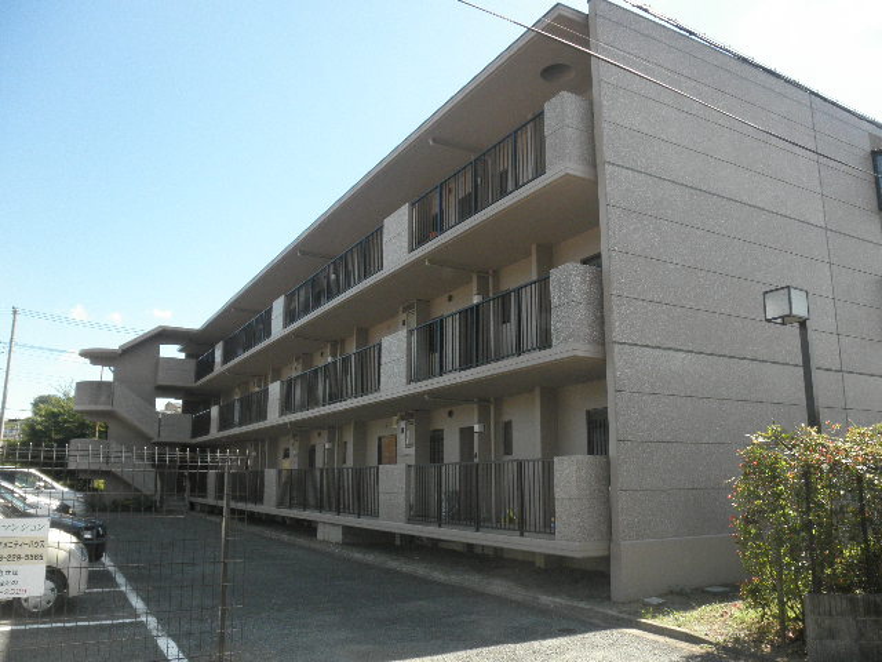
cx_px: 441
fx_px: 713
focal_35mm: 28
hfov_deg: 63.4
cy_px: 331
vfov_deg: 49.7
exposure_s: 1/500
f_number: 3
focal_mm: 5
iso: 64
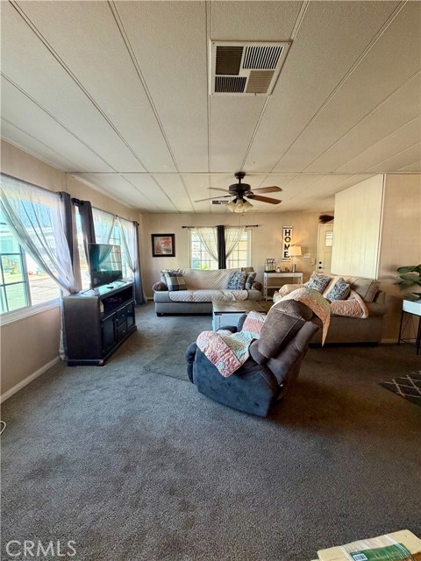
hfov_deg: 85.7
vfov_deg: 102.1
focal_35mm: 14
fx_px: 227
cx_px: 210
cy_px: 280
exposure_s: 1/60
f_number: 2.2
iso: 320
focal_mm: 2.22
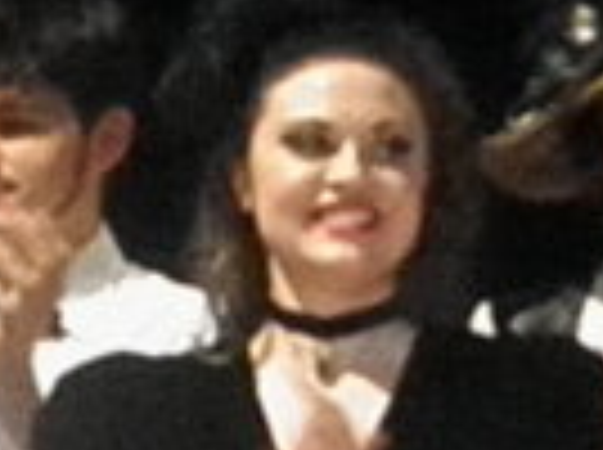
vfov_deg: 2.3
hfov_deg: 3.1
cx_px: -130
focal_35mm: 634
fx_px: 11024
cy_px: 765
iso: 1600
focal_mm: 19
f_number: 4.7
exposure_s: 1/20
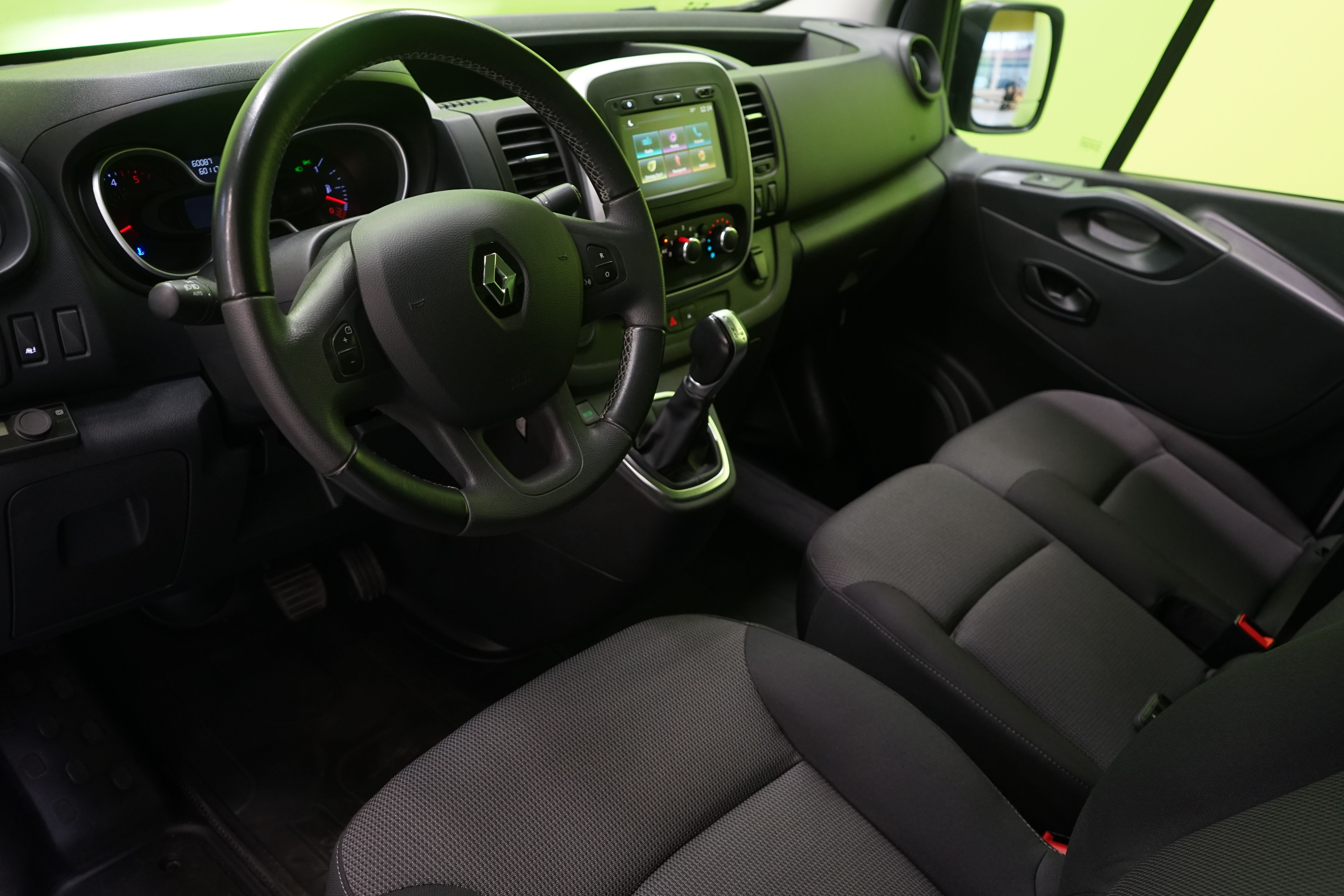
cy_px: 448
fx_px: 1120
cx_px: 672
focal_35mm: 30
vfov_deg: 43.6
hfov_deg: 61.9
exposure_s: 1/20
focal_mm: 30
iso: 1250
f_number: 5
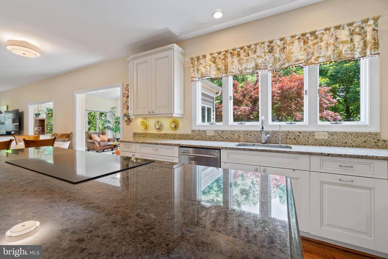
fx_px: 162
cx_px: 194
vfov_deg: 77.3
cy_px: 130
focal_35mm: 15
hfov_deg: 100.4
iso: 160
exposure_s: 1/4
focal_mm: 10
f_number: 7.1
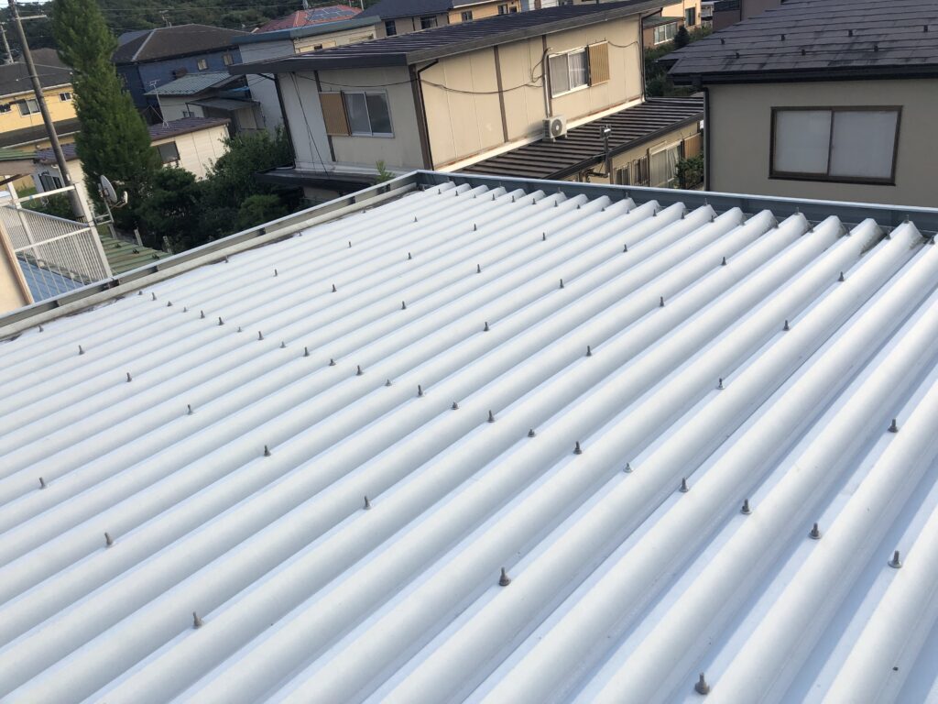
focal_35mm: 28
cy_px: 352
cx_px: 469
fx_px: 759
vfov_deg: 49.7
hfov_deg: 63.4
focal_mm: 4
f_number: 1.8
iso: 20
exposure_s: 1/639
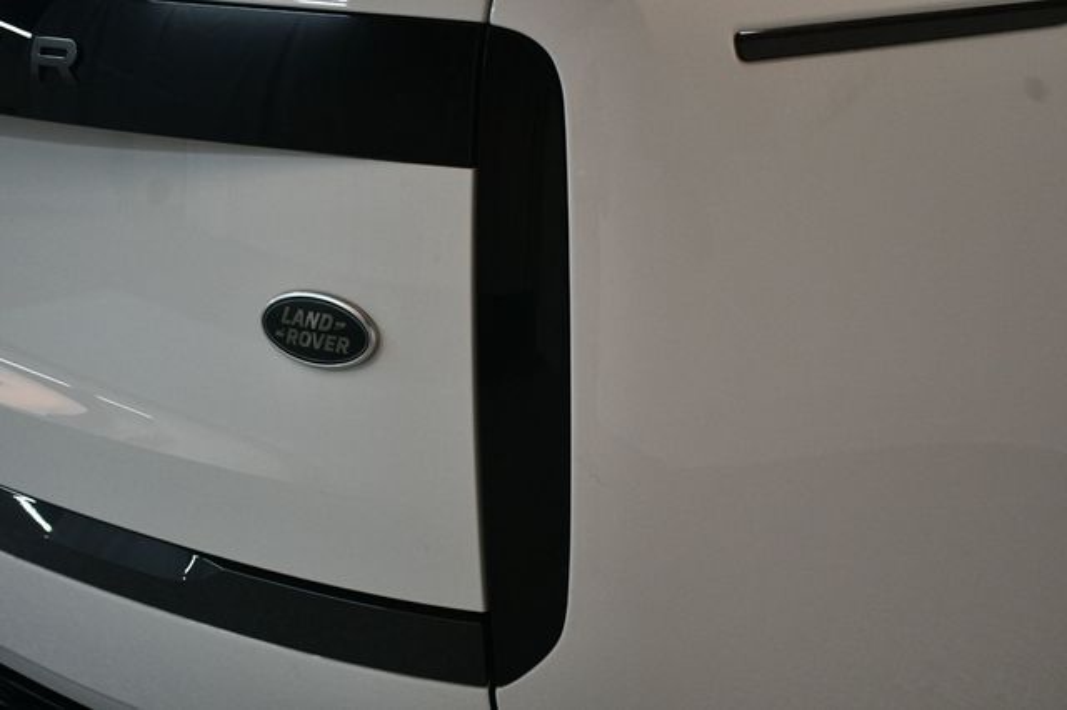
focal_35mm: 57
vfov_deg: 23.8
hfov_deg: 35.1
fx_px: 1688
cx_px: 534
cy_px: 355
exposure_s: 1/125
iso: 1250
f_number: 4.2
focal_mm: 38
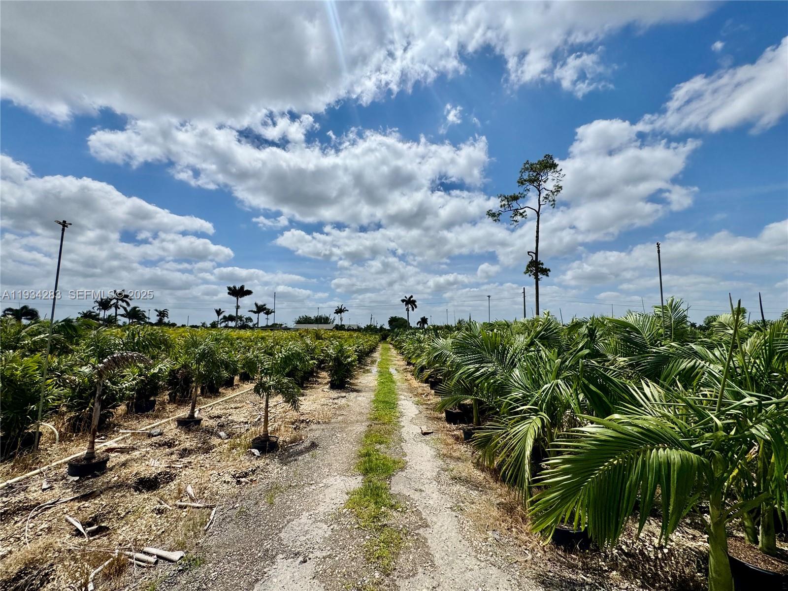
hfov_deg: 102.1
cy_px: 296
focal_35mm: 14
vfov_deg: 85.7
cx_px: 394
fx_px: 319
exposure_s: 1/4630
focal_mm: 2.22
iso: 32
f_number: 2.2
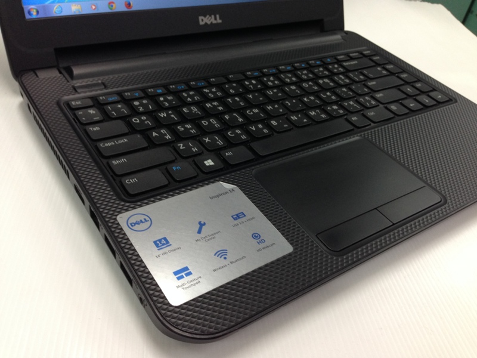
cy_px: 179
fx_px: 455
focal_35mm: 33
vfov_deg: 42.9
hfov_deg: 55.4
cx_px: 238
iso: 80
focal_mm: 4.12
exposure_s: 1/20
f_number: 2.4
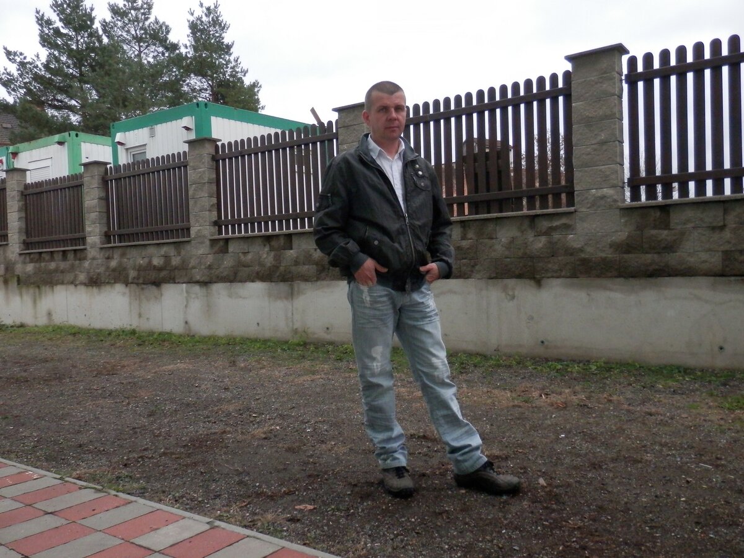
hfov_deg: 65.3
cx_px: 372
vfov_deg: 51.4
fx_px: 580
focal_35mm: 27
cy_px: 279
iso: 400
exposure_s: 1/500
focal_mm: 5
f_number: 3.2
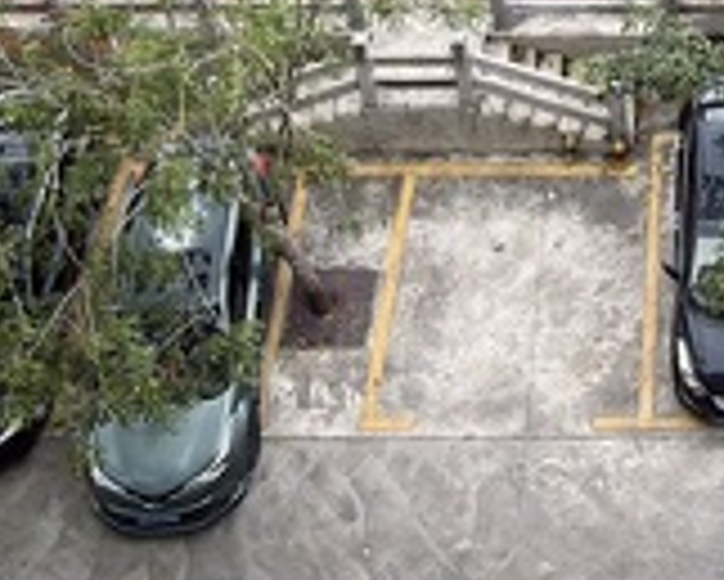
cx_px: 755
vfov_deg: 16.2
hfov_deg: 21.1
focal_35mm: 87
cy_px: -288
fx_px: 1865
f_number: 2.2
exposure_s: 1/121
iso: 64
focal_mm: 2.22
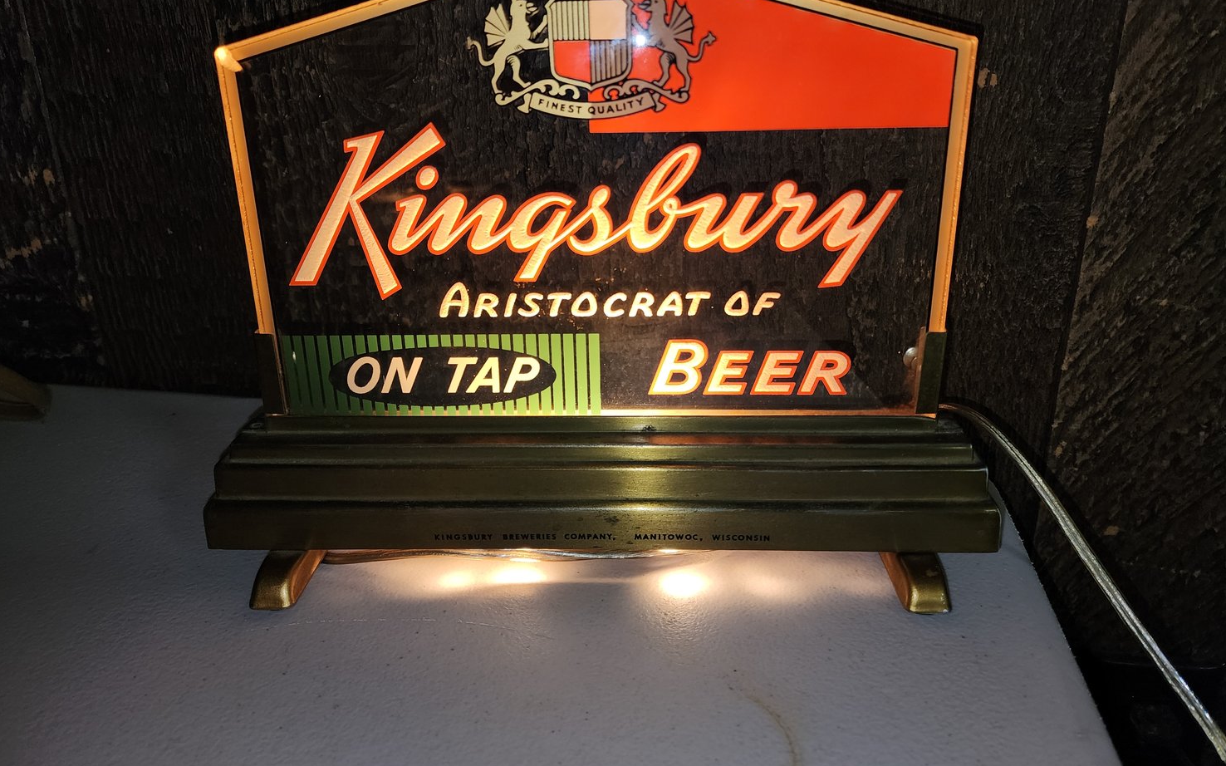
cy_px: 317
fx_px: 835
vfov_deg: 49.0
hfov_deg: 72.6
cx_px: 620
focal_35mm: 25
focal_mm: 6.4
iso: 100
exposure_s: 1/30
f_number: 1.8
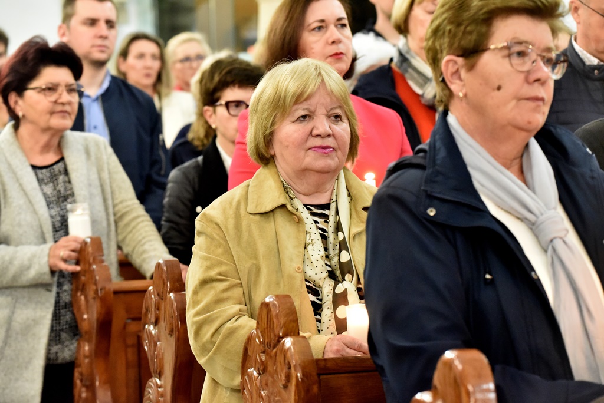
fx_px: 1947
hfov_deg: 17.6
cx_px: 302
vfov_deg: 11.8
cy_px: 202
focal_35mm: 116
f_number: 5.6
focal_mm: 116
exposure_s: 1/80
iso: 12800
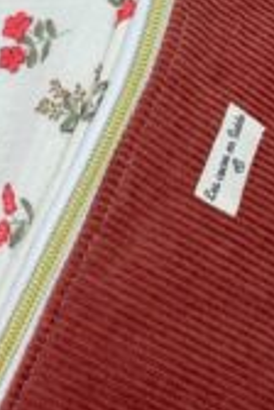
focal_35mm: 128
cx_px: 34
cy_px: 225
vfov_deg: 16.0
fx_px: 1461
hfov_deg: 10.7
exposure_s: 1/102
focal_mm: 6.76
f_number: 1.78
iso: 100
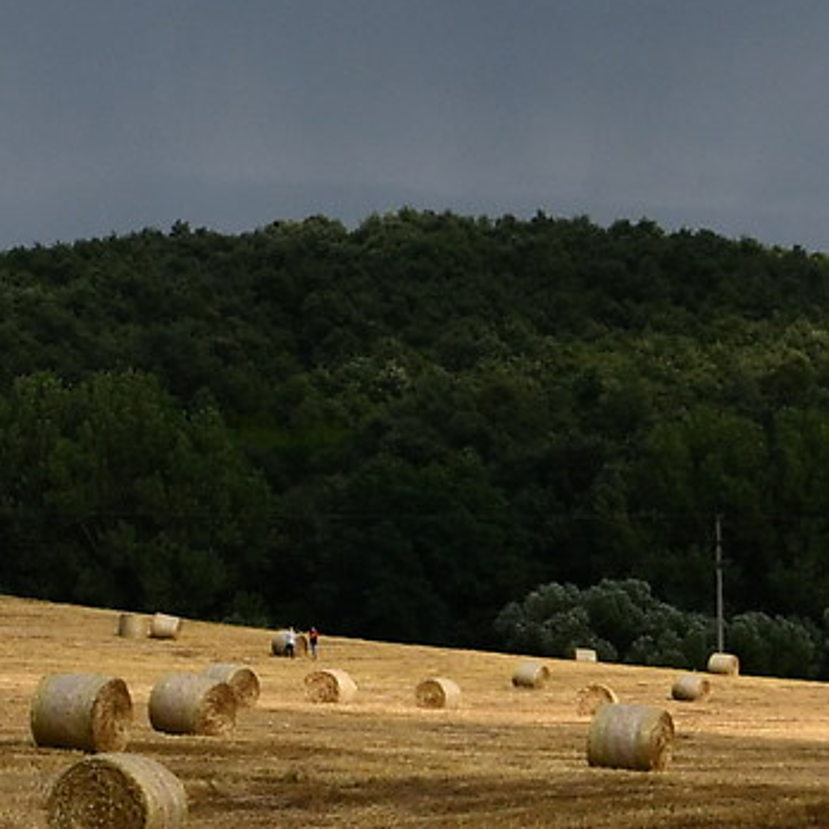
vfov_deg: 8.3
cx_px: -495
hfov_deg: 8.1
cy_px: 162
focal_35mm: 211
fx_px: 5717
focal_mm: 24
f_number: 7.1
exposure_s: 1/400
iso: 100
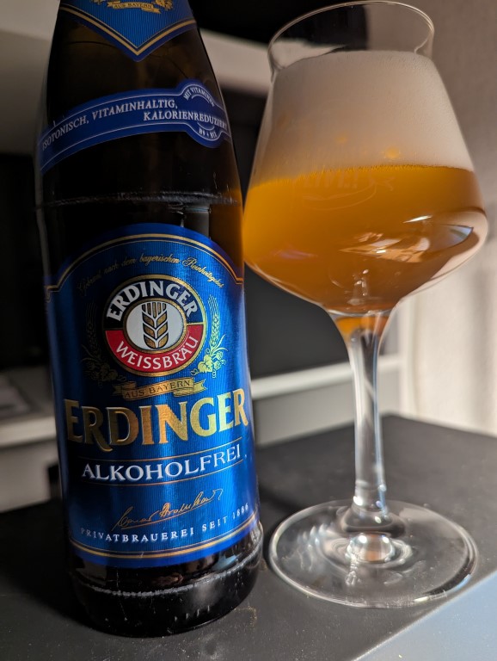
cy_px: 330
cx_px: 248
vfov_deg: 71.5
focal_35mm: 24
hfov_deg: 56.9
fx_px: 458
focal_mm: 6.81
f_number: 1.85
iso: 512
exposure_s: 1/35.4
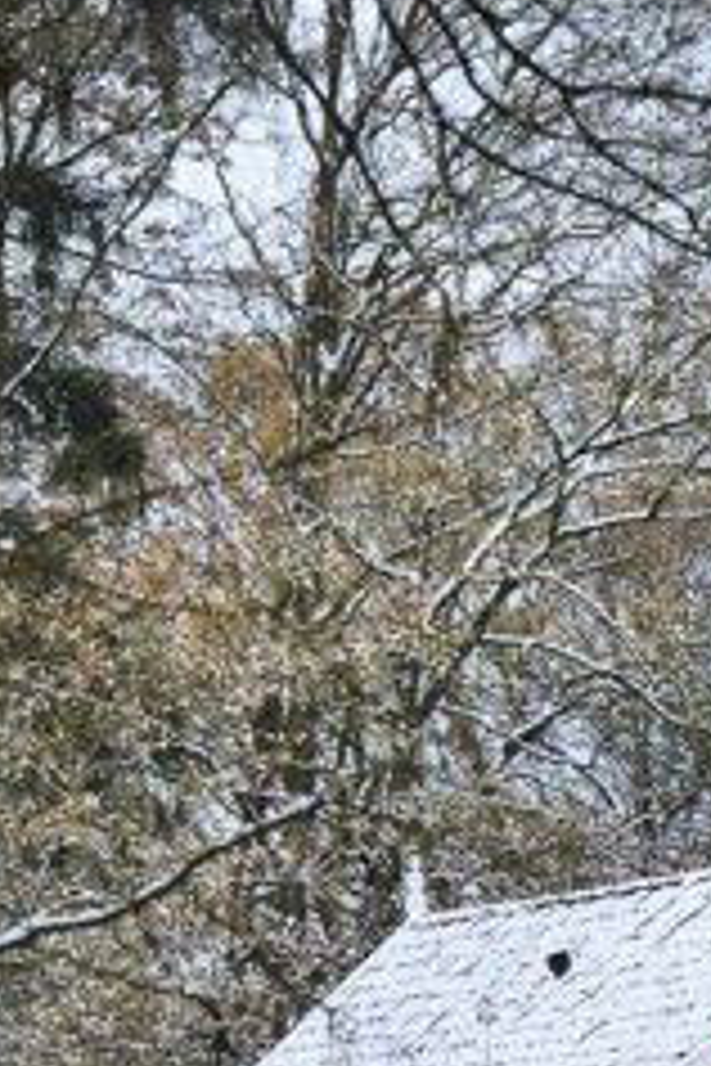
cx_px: 558
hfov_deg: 3.0
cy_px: 529
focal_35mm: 454
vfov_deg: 4.5
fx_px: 13449
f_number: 9
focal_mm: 105
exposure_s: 1/100
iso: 400
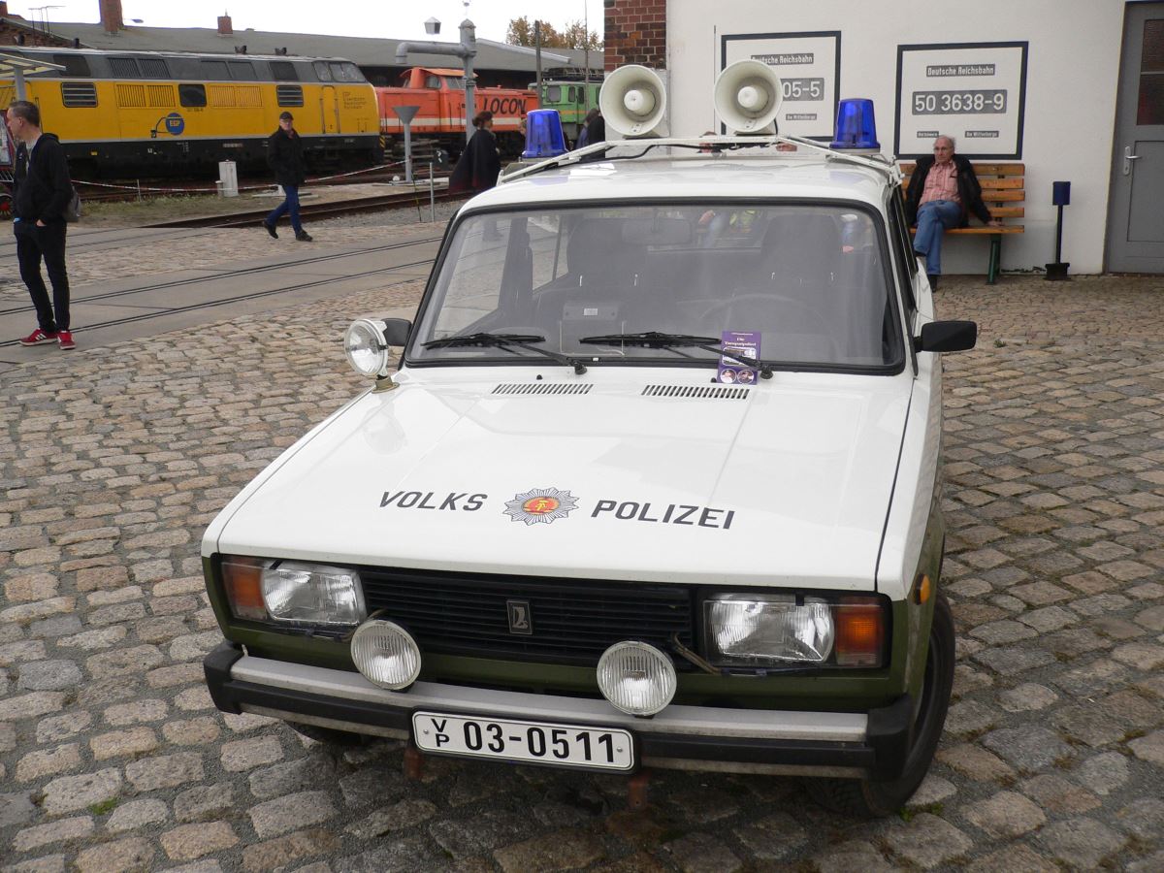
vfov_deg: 40.7
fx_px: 1177
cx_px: 582
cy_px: 436
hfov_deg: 52.6
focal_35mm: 35
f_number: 2.8
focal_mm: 5.8
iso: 100
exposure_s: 1/100
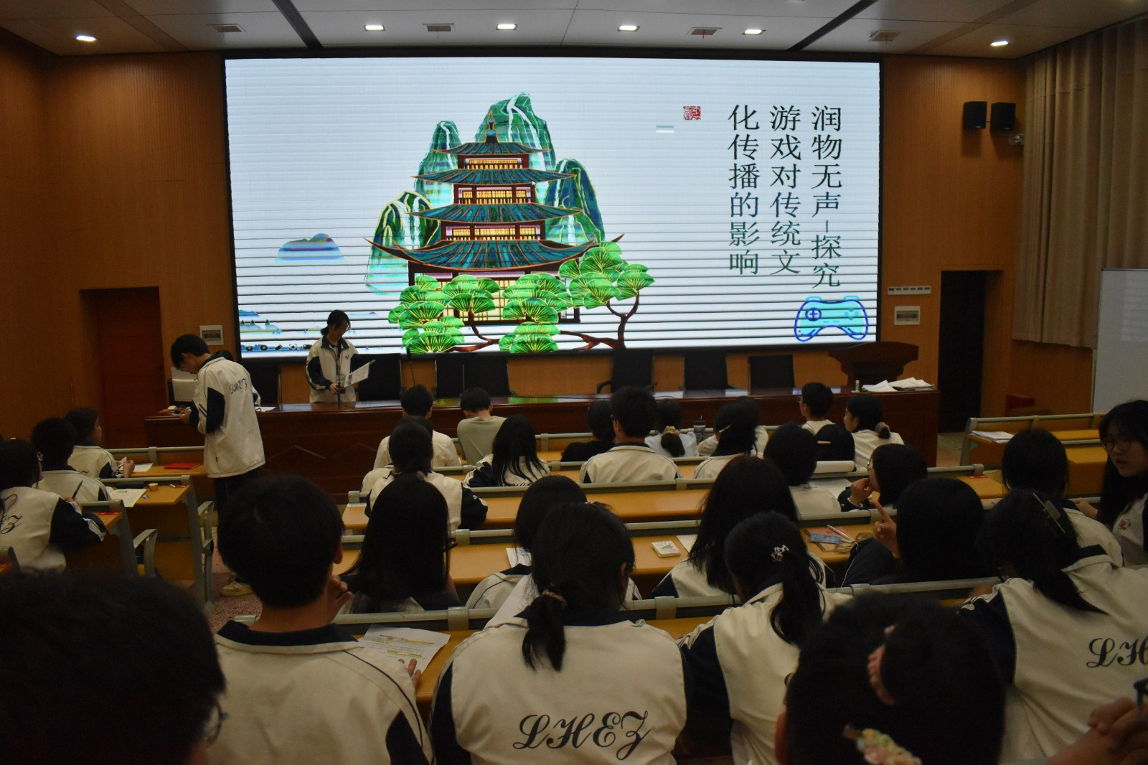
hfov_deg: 67.4
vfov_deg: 47.9
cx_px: 574
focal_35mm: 27
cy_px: 382
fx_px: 861
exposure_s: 1/400
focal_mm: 18
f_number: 3.5
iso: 3200
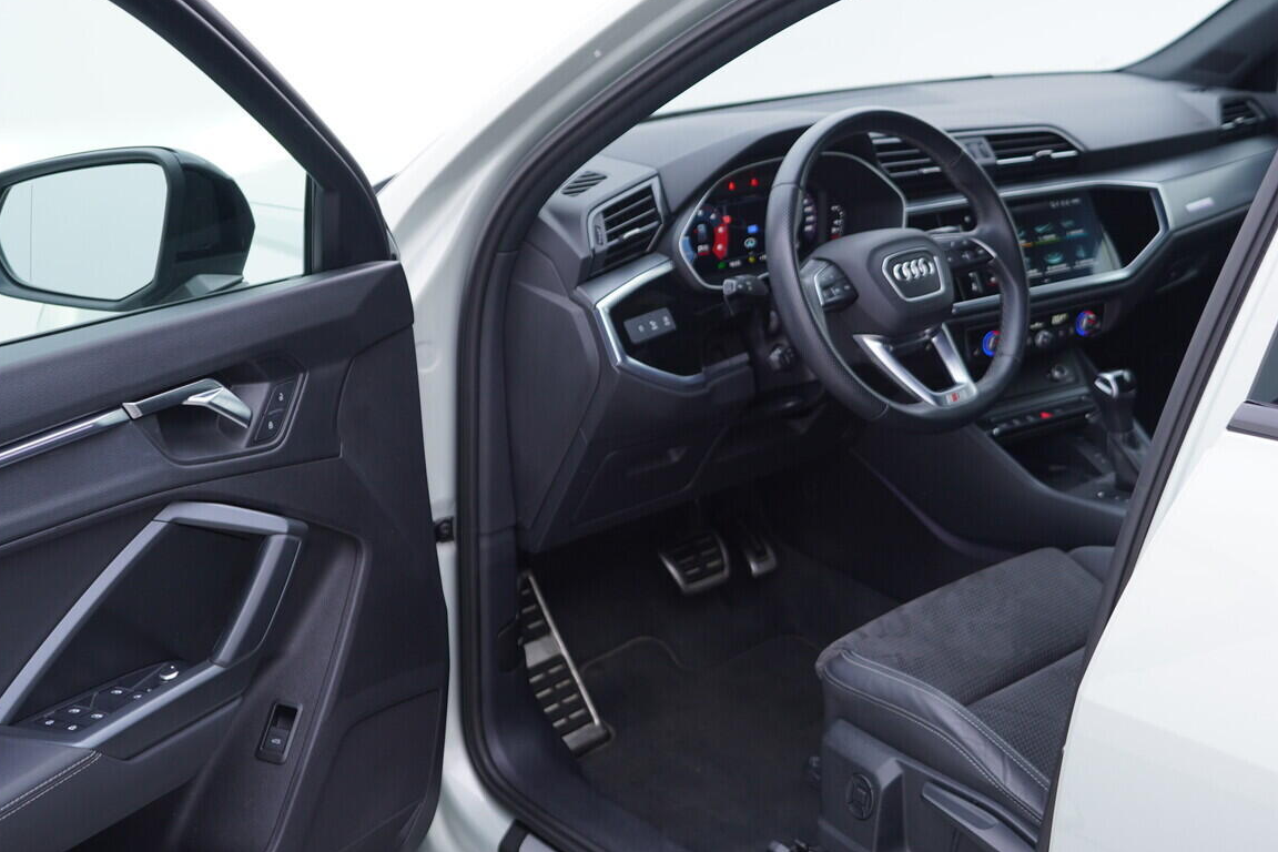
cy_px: 357
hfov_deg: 43.5
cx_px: 729
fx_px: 1597
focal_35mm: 45
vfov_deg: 29.8
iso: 125
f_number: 3.2
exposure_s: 1/50
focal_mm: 24
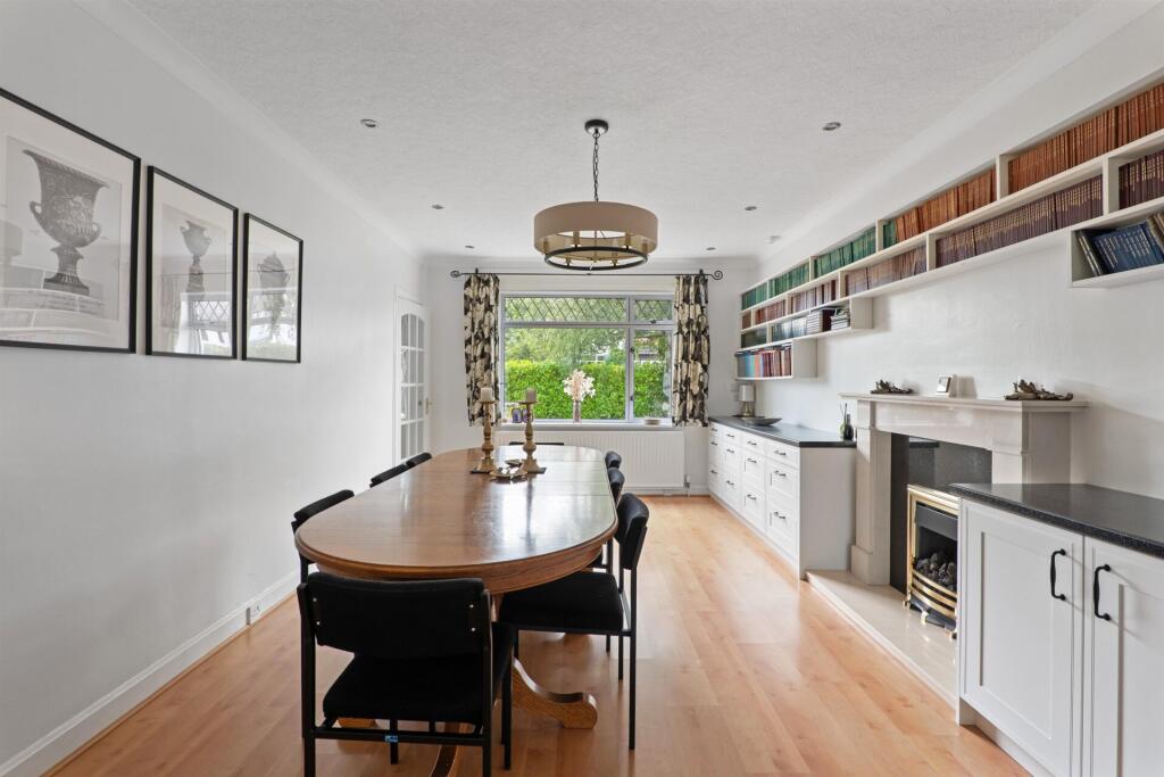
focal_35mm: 16
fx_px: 517
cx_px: 582
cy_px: 388
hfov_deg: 96.7
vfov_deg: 73.8
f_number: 8
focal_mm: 16
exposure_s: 1/5
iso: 200
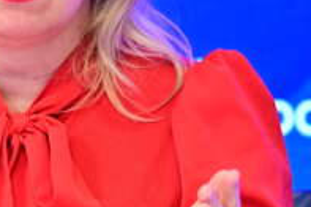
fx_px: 6784
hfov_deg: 2.6
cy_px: 32
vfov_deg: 1.7
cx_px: 17
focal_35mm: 786
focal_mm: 250
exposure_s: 1/125
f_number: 5.6
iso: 4000
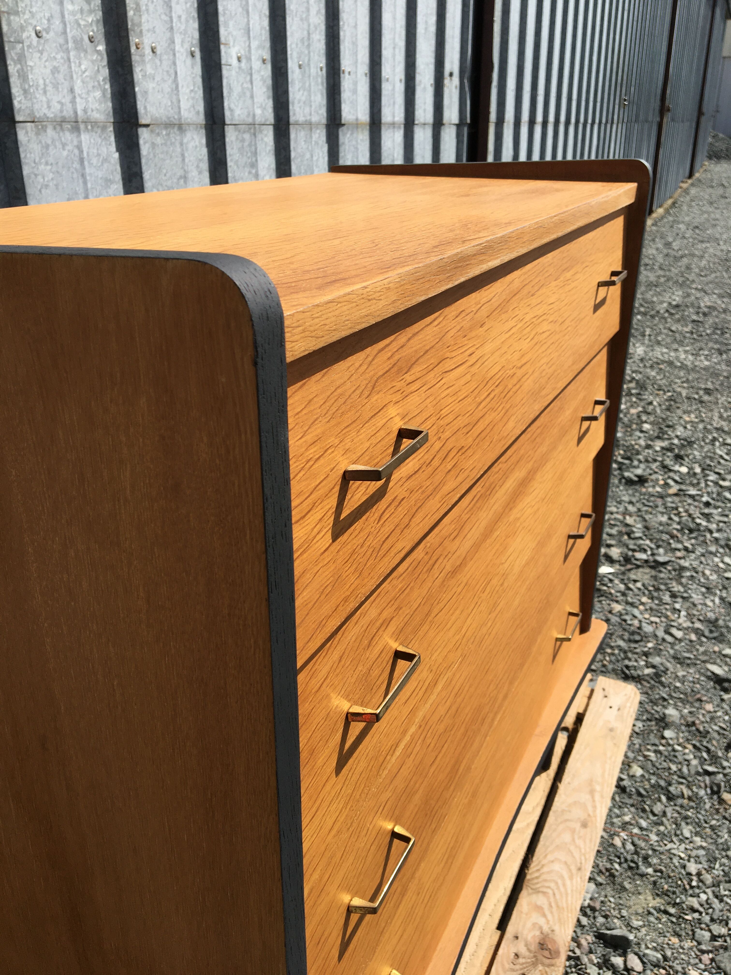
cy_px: 488
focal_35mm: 29
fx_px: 817
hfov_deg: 48.2
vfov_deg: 61.7
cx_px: 366
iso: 25
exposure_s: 1/1748
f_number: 2.2
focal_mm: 4.15
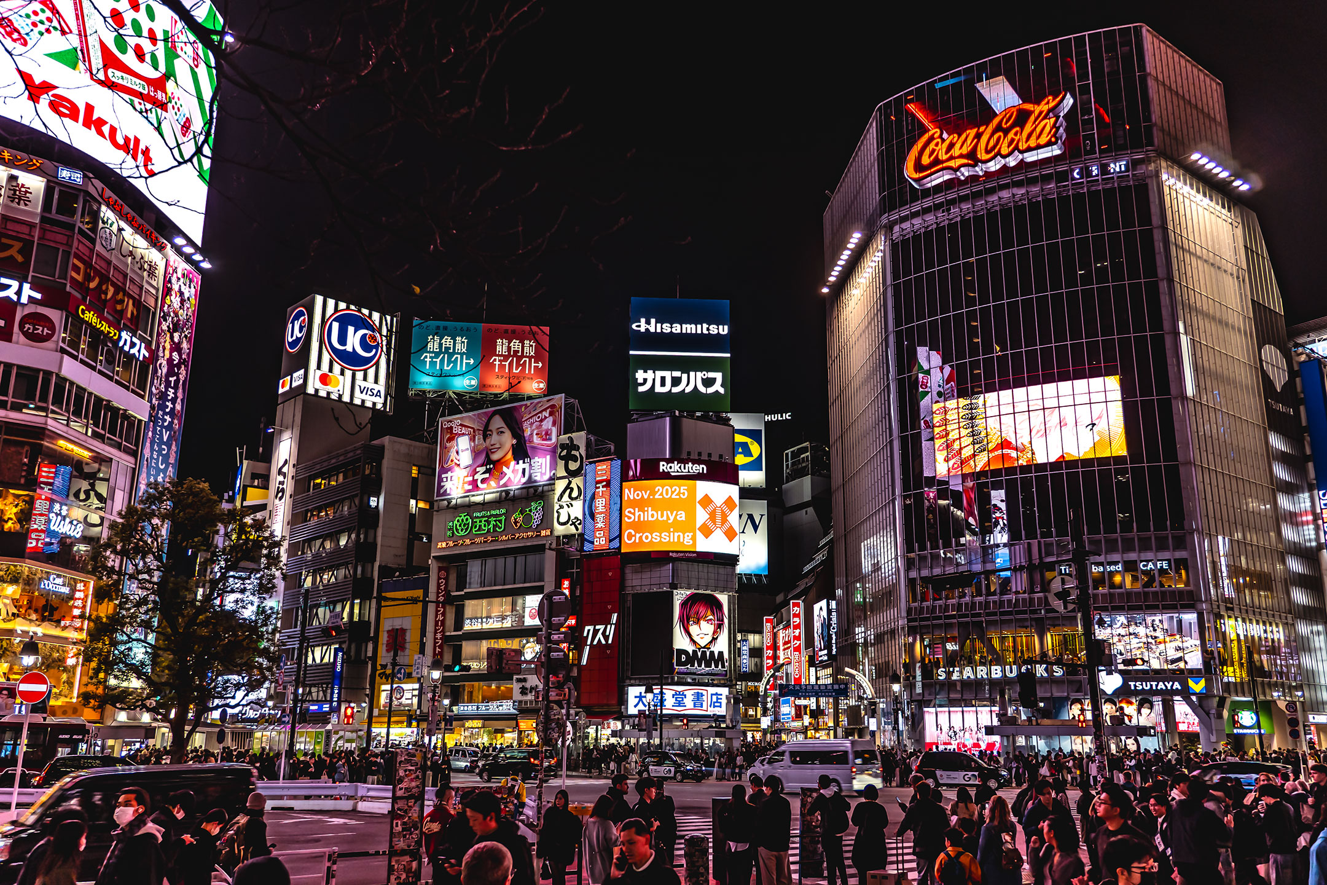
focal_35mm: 27
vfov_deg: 47.9
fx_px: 995
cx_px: 664
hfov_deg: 67.4
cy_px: 442
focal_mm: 18
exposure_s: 1/60
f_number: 2.8
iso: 160
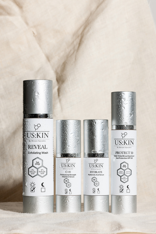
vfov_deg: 19.5
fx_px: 682
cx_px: 78
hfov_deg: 13.0
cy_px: 117
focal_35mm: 105
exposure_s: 1/125
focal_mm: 105
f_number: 16
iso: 100
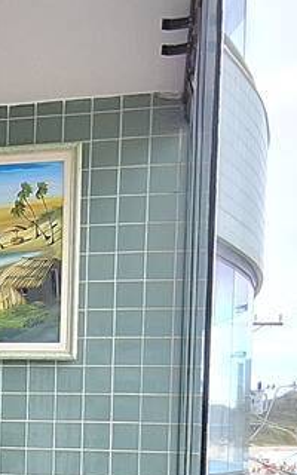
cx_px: -76
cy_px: 441
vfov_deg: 31.2
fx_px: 803
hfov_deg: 19.5
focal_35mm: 62
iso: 40
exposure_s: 1/120
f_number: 2.2
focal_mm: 1.74
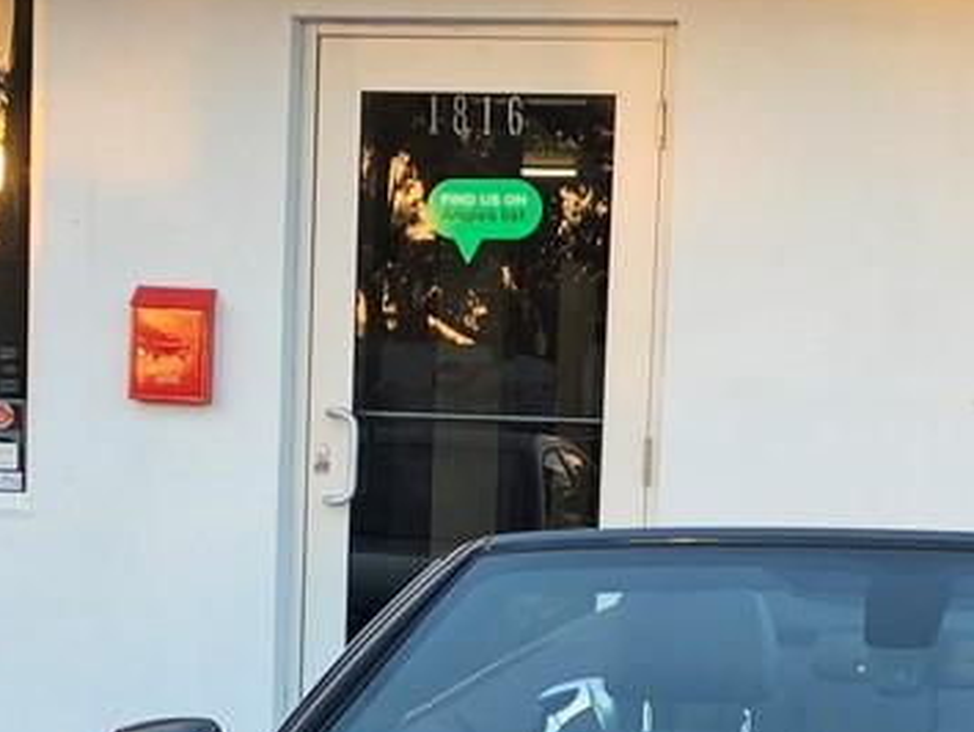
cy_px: 839
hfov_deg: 15.0
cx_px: 454
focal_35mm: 131
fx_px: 3688
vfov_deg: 11.2
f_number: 1.8
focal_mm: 3.99
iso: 25
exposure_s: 1/120
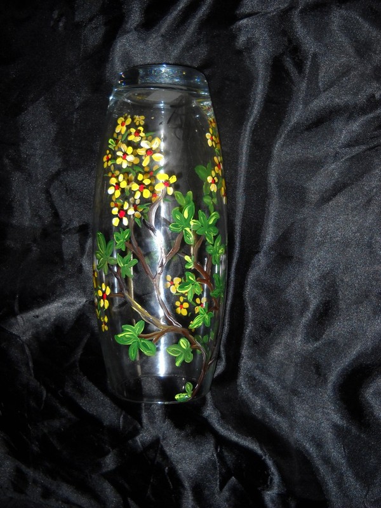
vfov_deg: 45.8
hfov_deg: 35.1
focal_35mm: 41
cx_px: 190
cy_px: 254
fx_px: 602
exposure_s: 1/30
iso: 64
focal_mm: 6.72
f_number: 3.1
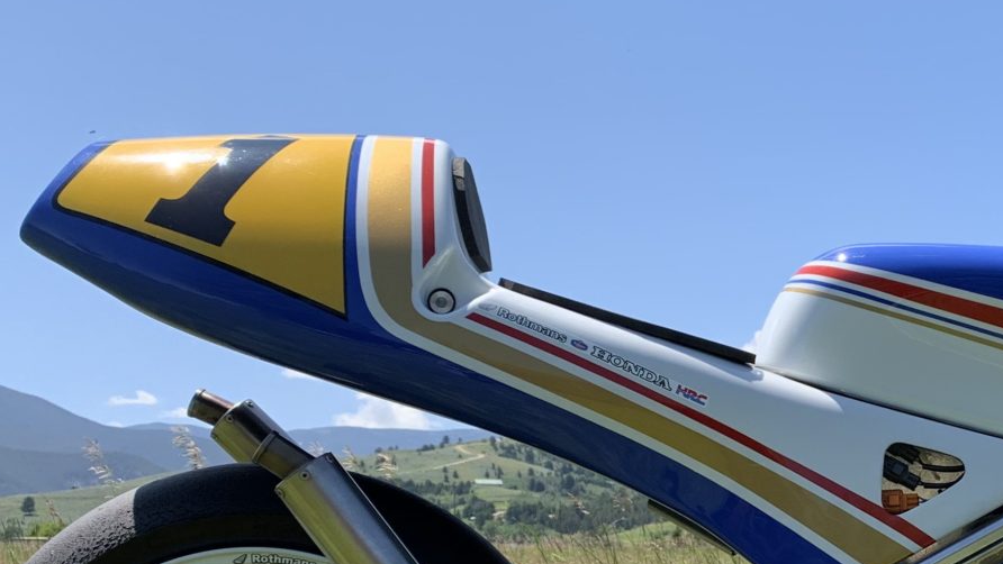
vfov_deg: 18.2
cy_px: 526
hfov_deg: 30.8
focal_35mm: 65
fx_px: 1729
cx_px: 918
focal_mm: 4.25
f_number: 1.8
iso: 25
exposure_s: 1/1427
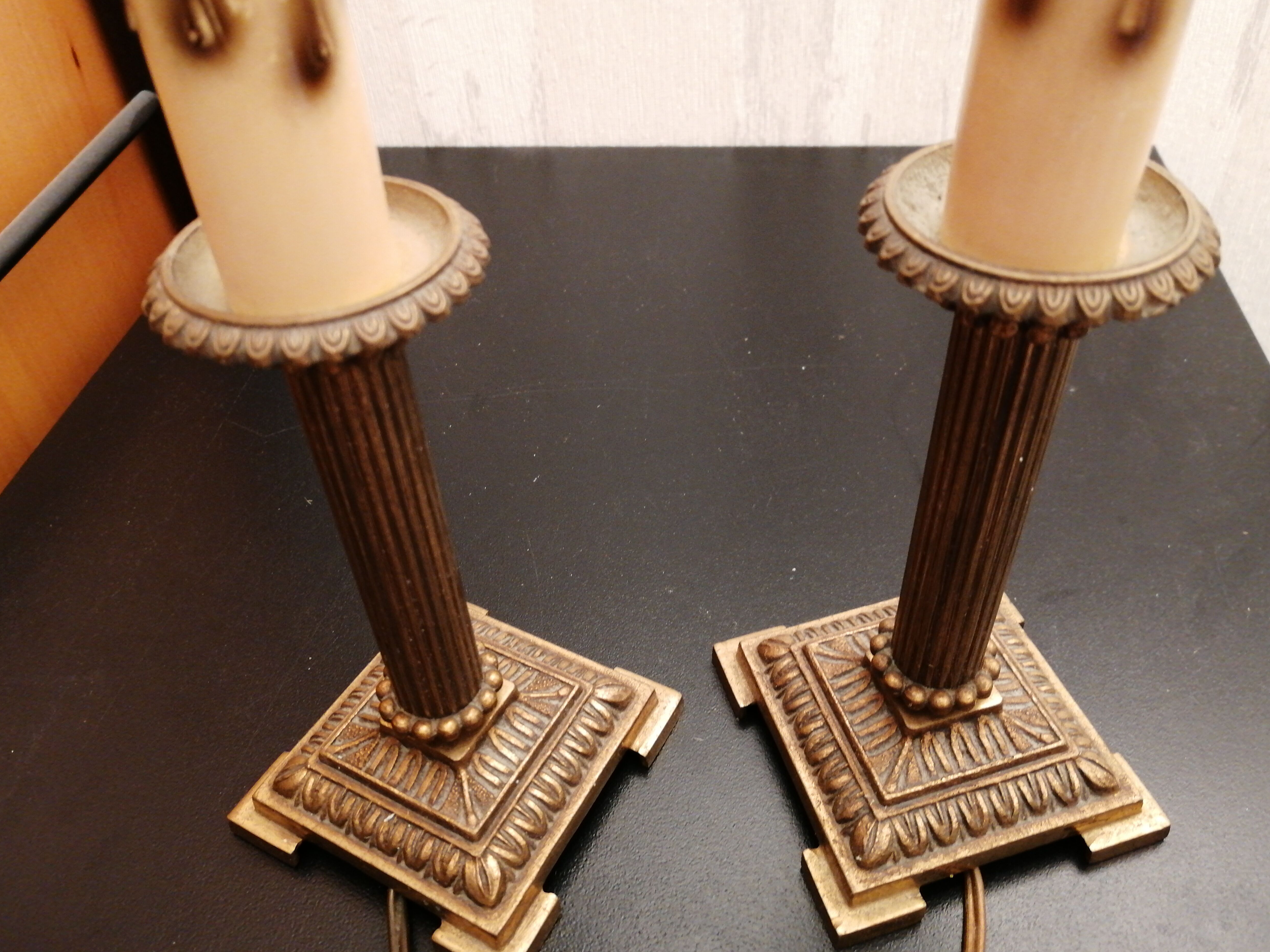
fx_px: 1027
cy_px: 463
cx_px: 633
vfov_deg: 49.7
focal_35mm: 28
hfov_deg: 63.4
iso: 250
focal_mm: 3.95
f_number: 1.8
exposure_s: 1/33.3
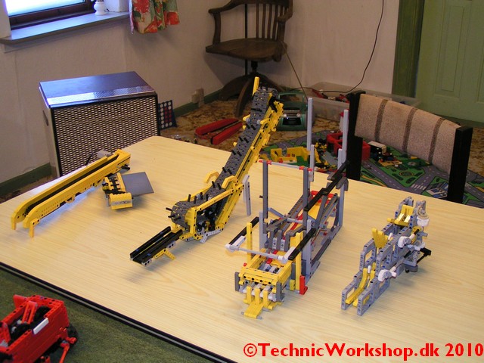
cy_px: 182
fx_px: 629
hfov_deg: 42.1
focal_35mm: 45
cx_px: 242
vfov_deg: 32.2
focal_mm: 6.9
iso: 160
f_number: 2.8
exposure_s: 1/50
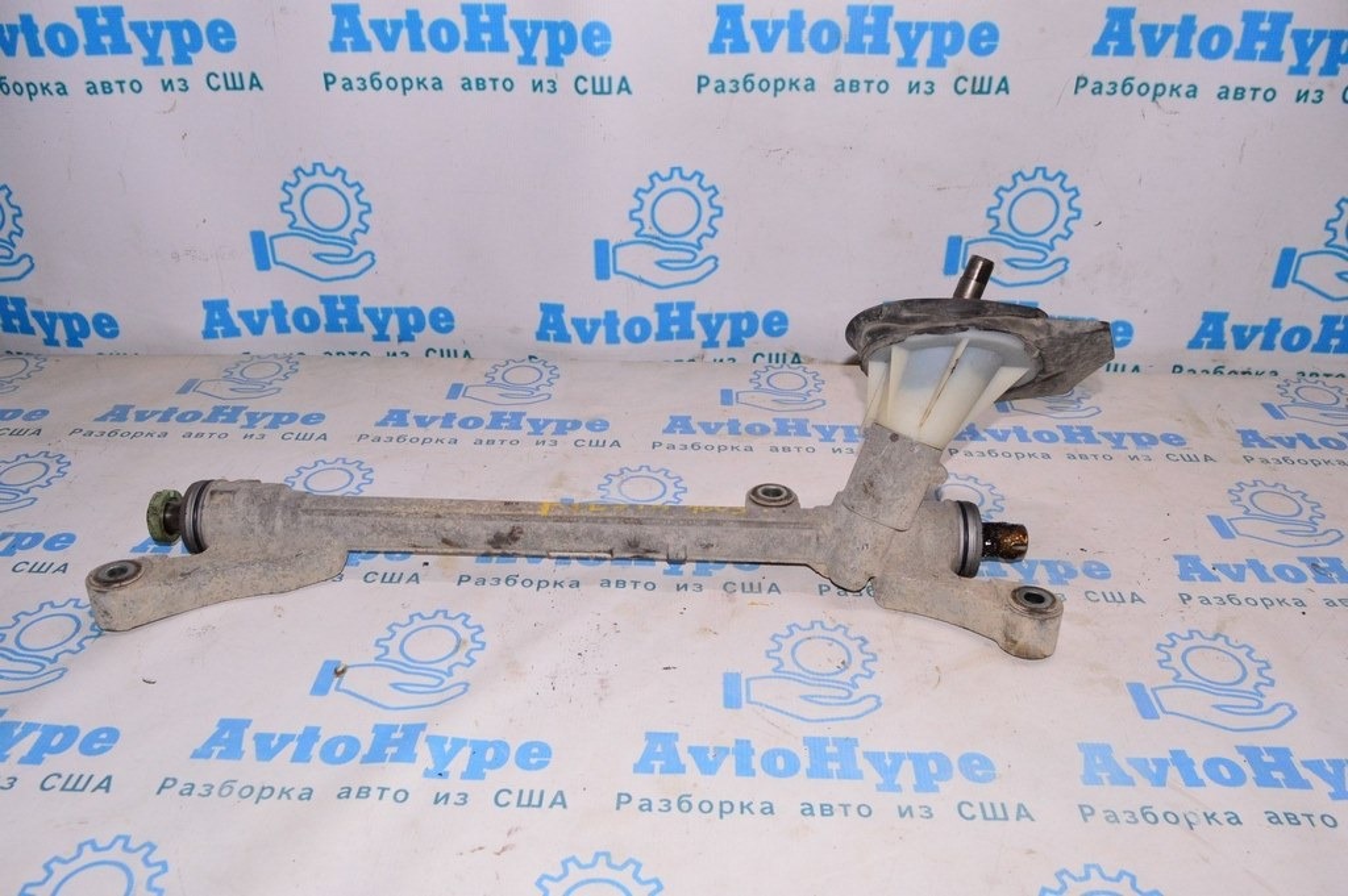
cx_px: 674
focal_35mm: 30
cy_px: 448
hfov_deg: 62.0
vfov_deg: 43.5
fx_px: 1122
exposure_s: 1/200
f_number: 8
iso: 1600
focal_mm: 20
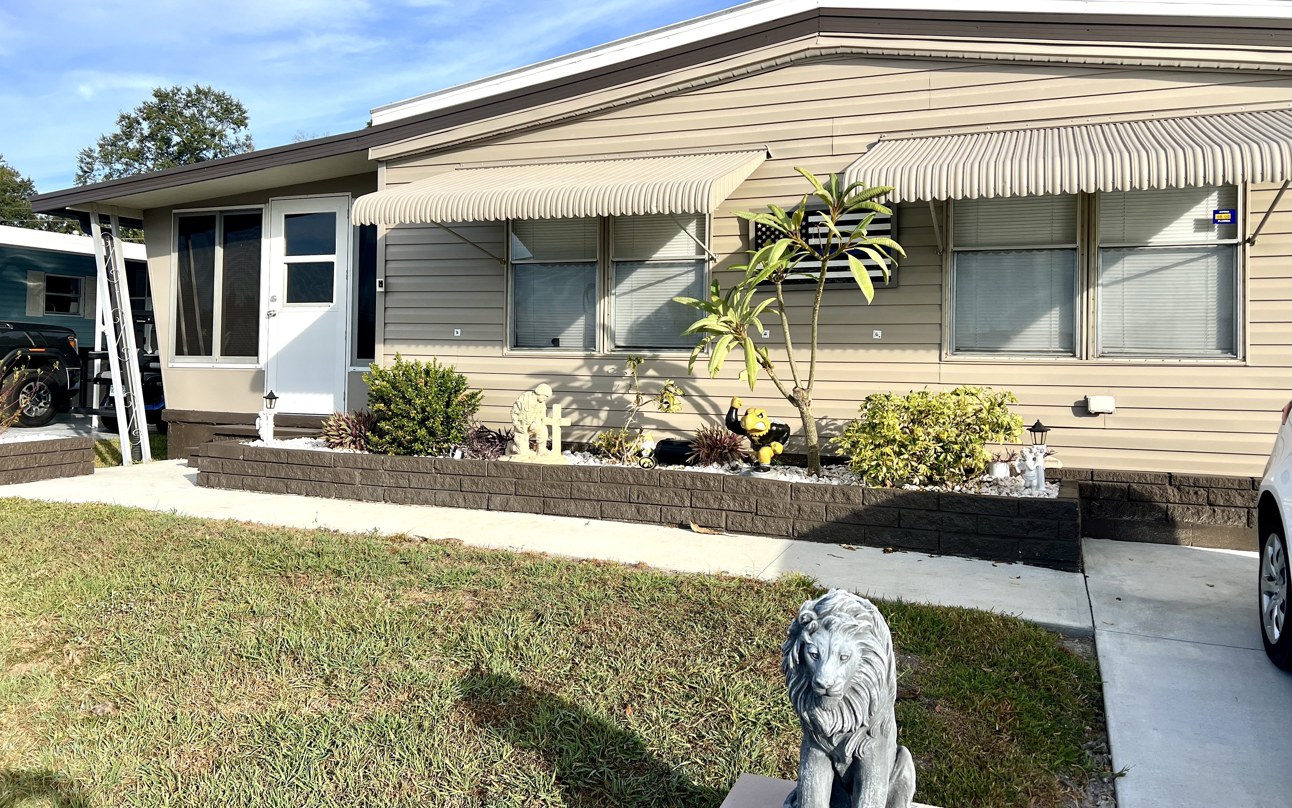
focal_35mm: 28
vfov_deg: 44.4
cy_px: 337
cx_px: 638
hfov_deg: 66.5
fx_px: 986
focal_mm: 5.7
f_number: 1.5
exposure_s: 1/2994
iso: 50
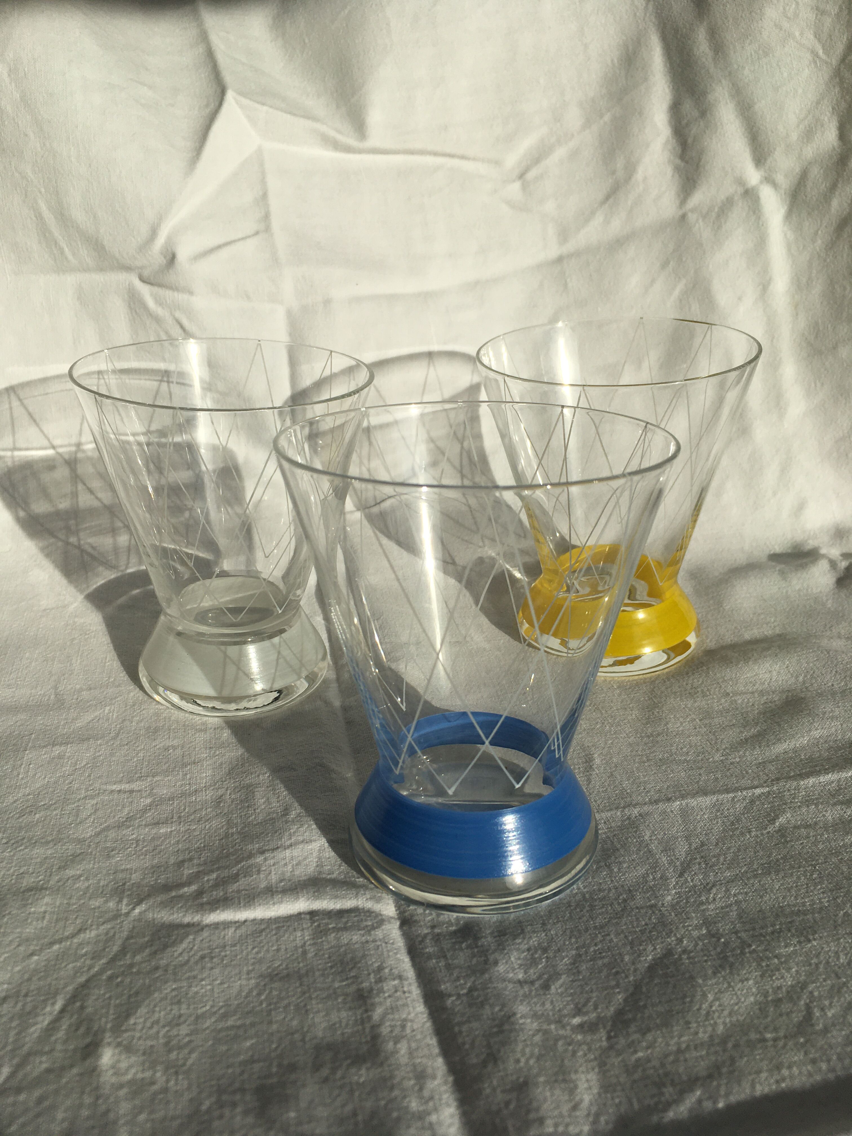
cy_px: 568
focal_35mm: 29
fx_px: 952
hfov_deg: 48.2
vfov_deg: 61.7
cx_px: 426
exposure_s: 1/2198
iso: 25
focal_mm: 4.15
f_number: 2.2
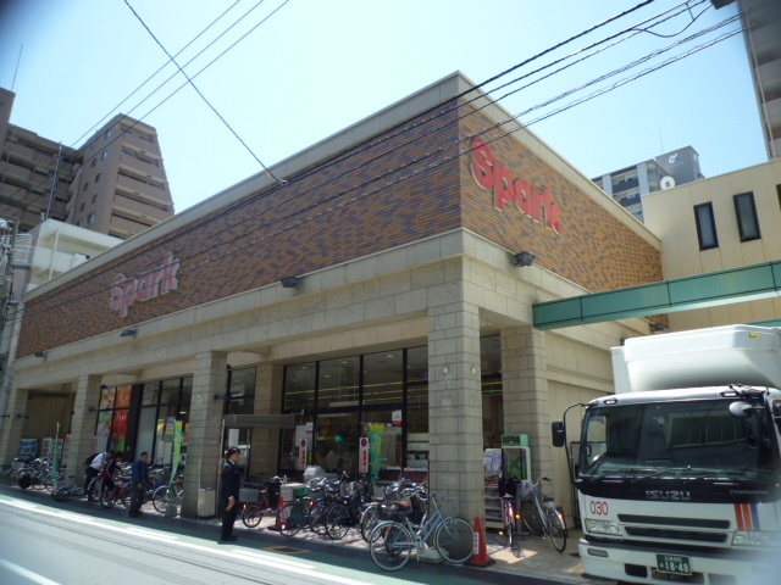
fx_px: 564
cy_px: 292
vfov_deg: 54.9
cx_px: 390
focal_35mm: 25
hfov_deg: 69.4
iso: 100
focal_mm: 4.4
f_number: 2.8
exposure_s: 1/500
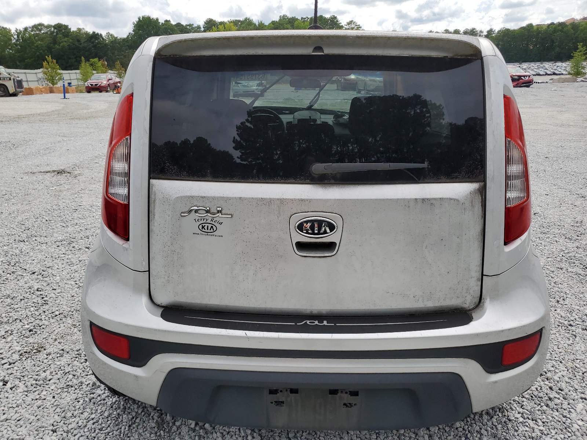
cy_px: 220
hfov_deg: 67.3
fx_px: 441
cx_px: 294
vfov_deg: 53.1
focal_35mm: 26
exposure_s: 1/5000
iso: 50
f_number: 1.5
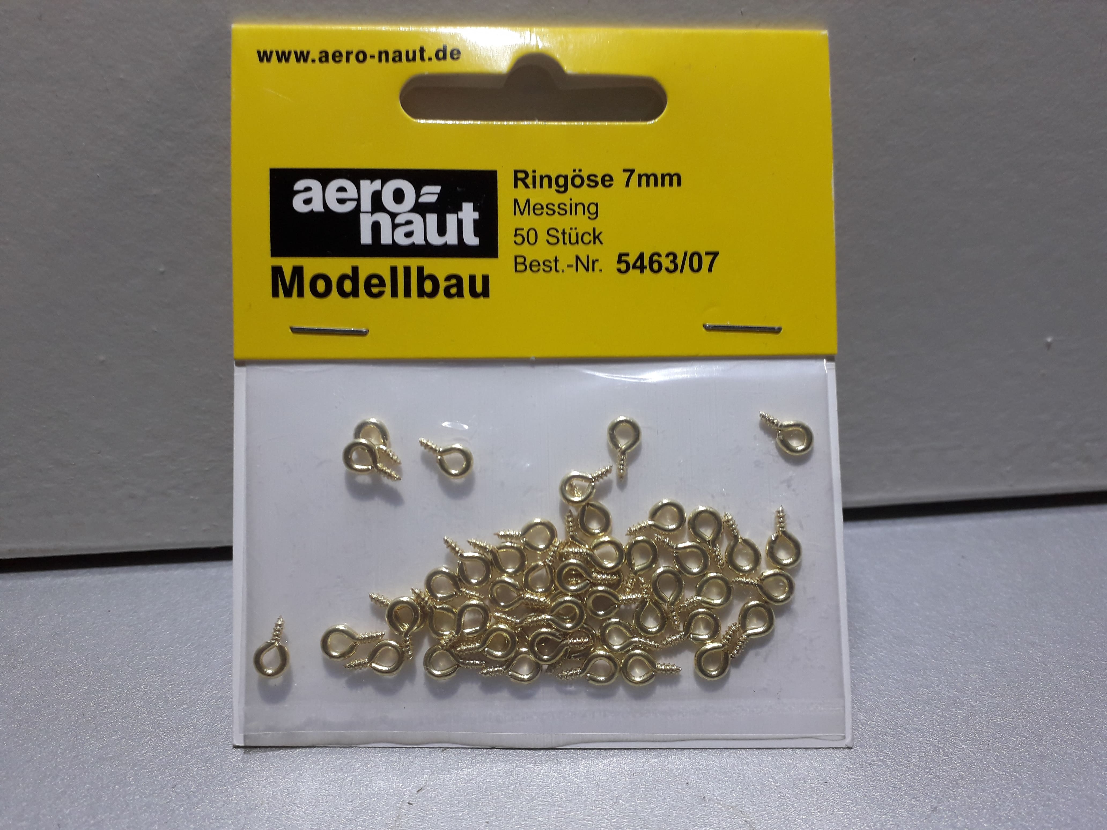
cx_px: 554
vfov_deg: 51.4
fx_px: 863
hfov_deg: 65.3
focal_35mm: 27
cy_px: 415
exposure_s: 1/100
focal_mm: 3.6
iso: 64
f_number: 1.9
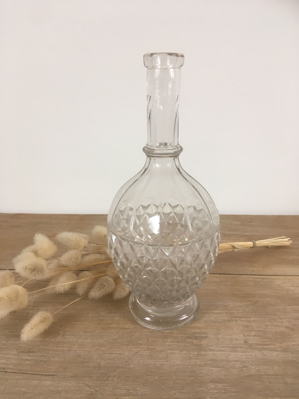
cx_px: 150
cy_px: 200
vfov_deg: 61.7
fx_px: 334
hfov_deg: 48.2
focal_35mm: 29
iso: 80
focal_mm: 4.15
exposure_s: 1/33
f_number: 2.2
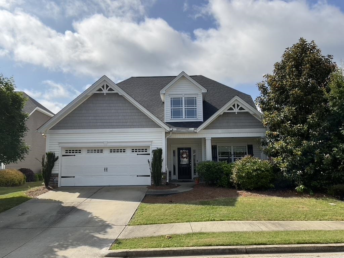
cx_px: 172
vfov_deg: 48.2
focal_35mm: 29
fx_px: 288
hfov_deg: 61.7
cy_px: 129
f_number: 1.8
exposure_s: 1/3322
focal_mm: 3
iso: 16
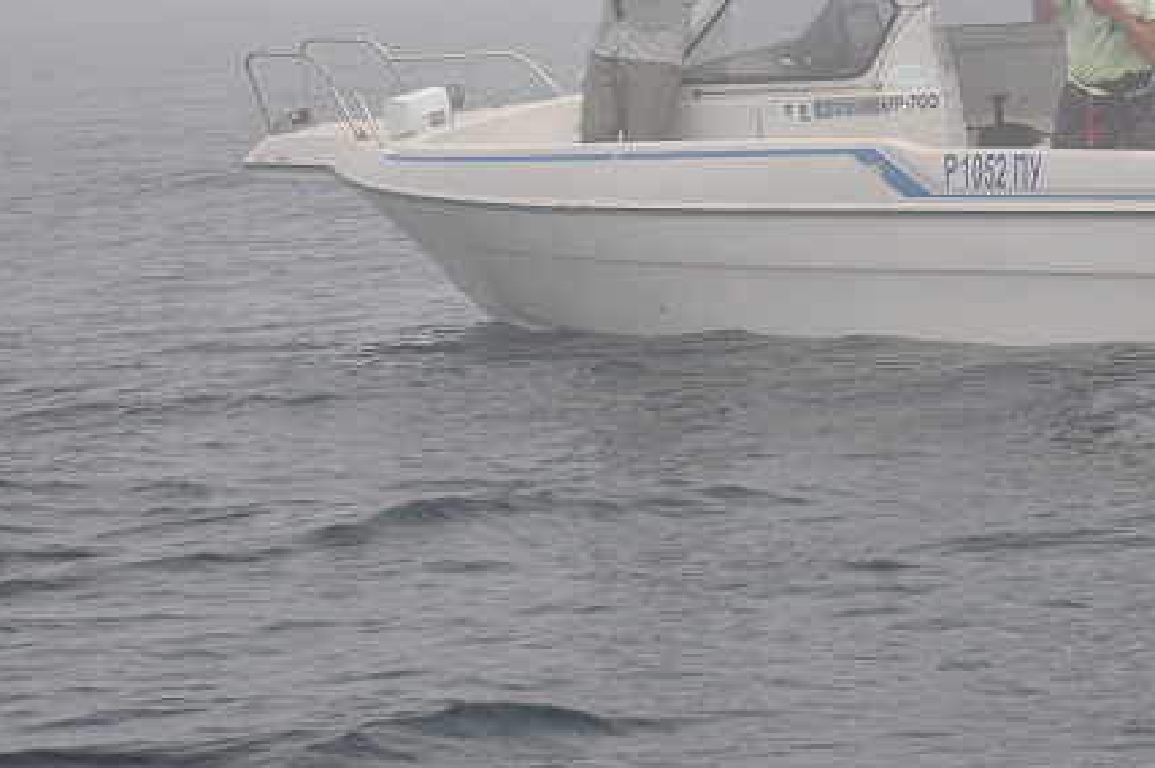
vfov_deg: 5.7
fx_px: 7726
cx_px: 976
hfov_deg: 8.5
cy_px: 143
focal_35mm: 241
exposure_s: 1/500
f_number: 5.3
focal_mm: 80
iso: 400
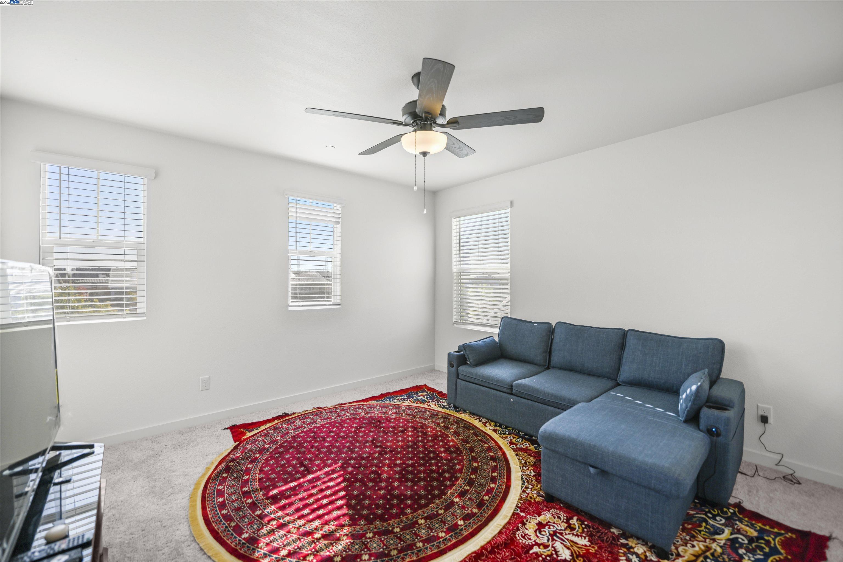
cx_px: 422
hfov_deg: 104.3
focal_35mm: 14
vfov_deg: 81.2
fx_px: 328
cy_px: 281
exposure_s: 1/125
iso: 125
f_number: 2.8
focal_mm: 14
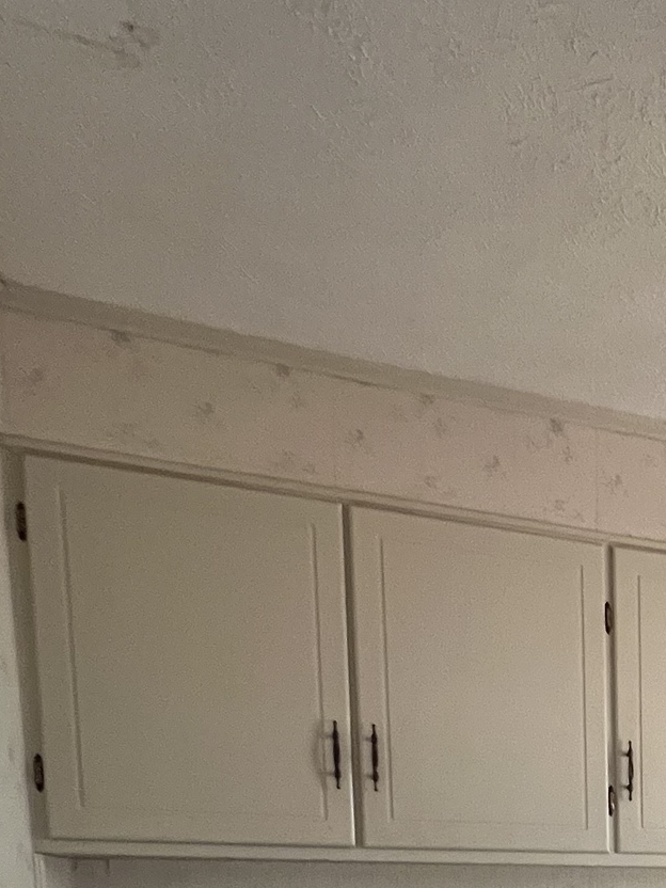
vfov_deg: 40.2
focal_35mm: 36
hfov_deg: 33.1
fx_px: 924
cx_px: 781
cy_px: 1004
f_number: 1.8
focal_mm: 1.57
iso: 640
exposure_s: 1/60
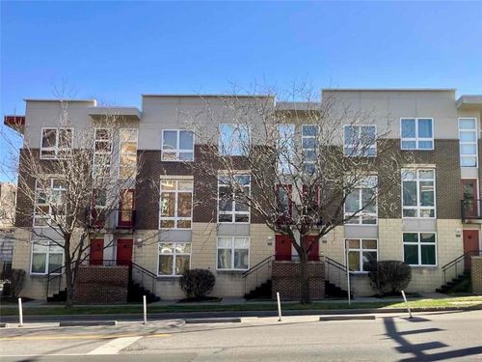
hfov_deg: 63.4
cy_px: 181
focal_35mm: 28
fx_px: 390
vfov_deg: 49.7
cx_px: 241
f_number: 1.8
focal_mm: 3.99
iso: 32
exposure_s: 1/1156
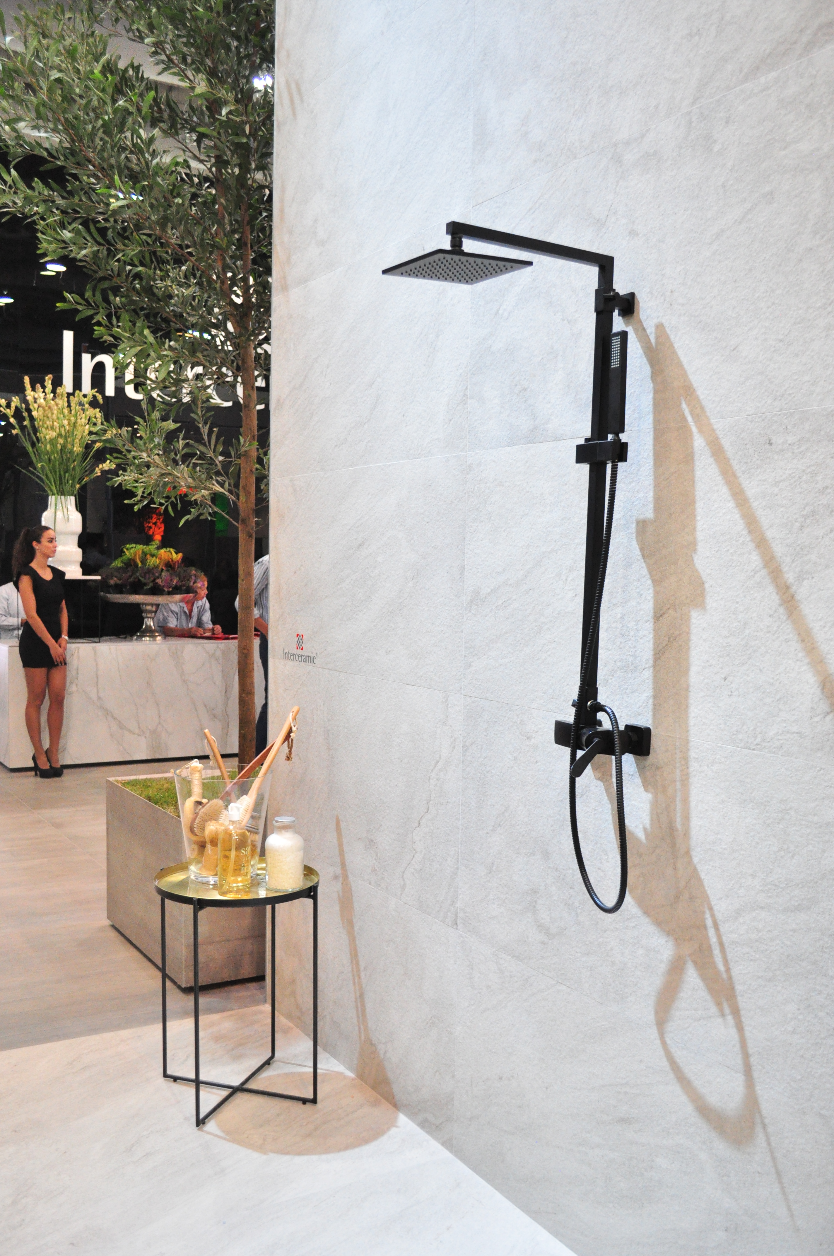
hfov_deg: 39.9
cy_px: 628
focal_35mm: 33
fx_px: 1150
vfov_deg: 57.3
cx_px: 417
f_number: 4
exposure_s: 1/100
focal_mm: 22
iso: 2000
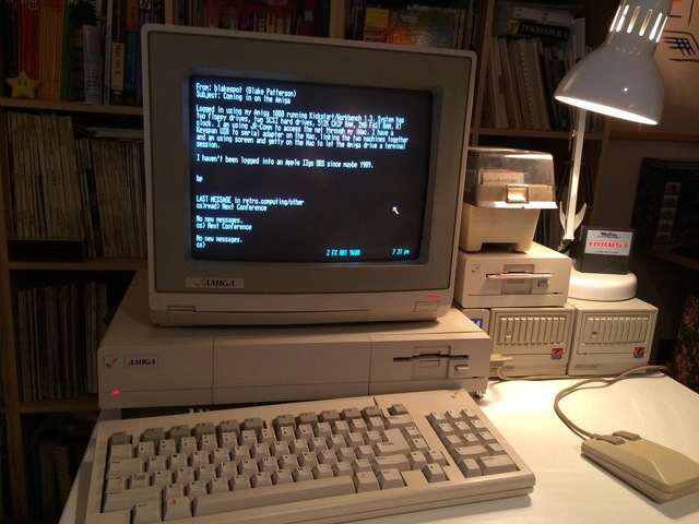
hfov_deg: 60.0
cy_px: 262
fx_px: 606
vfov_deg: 46.8
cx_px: 350
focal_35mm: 30
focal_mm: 4.12
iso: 250
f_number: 2.2
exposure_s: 1/30
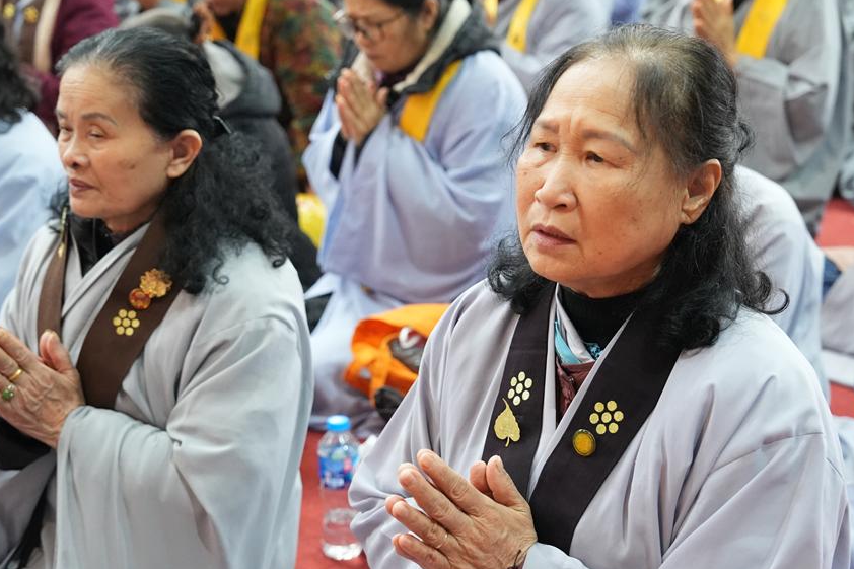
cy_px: 303
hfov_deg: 30.1
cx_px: 401
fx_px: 1589
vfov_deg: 20.3
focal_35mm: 67
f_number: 4
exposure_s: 1/100
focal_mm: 47
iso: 5000
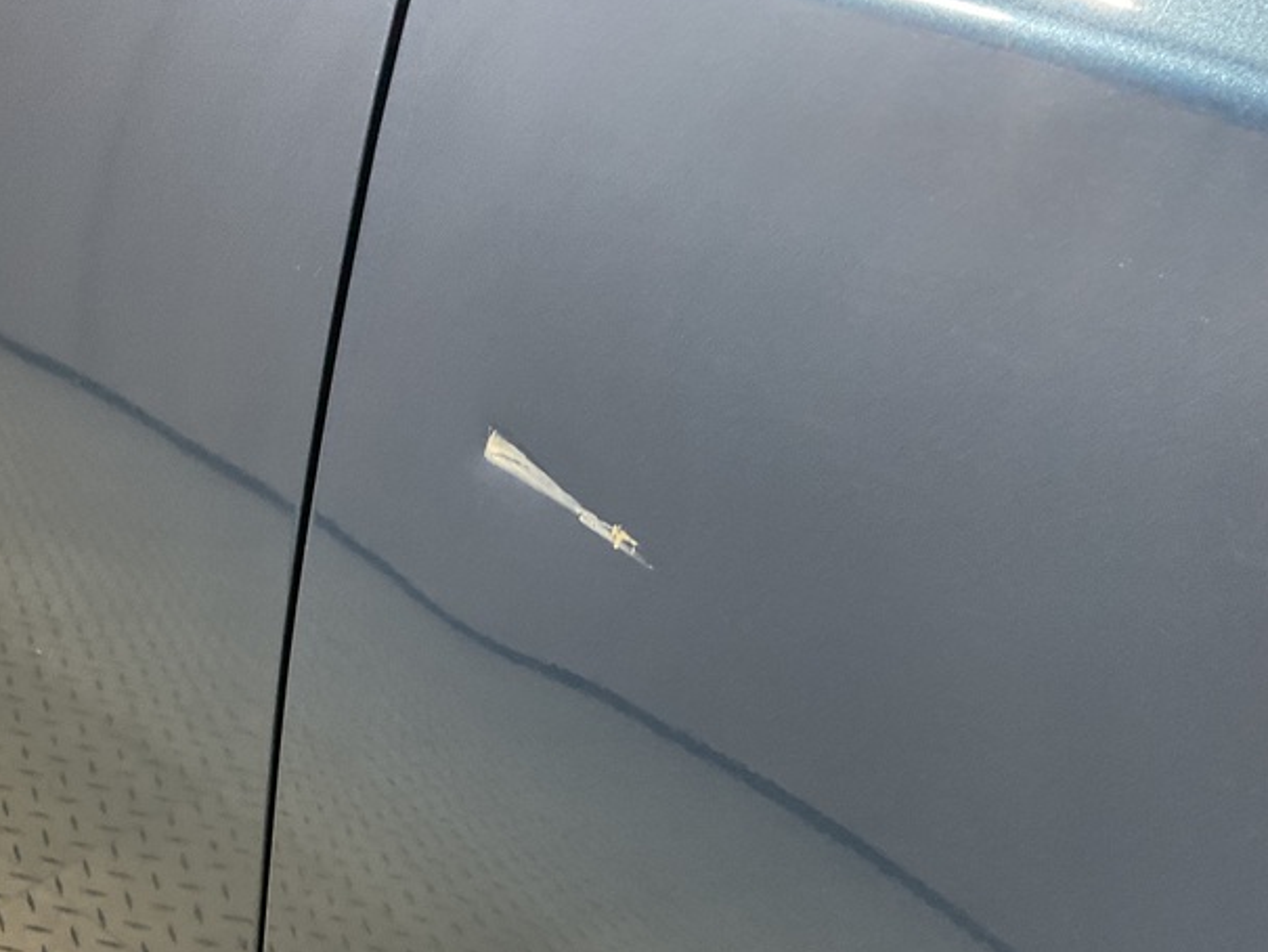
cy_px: 707
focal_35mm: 46
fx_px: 1685
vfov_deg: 31.0
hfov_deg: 40.7
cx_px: 417
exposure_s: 1/60
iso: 200
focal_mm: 3
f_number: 1.8
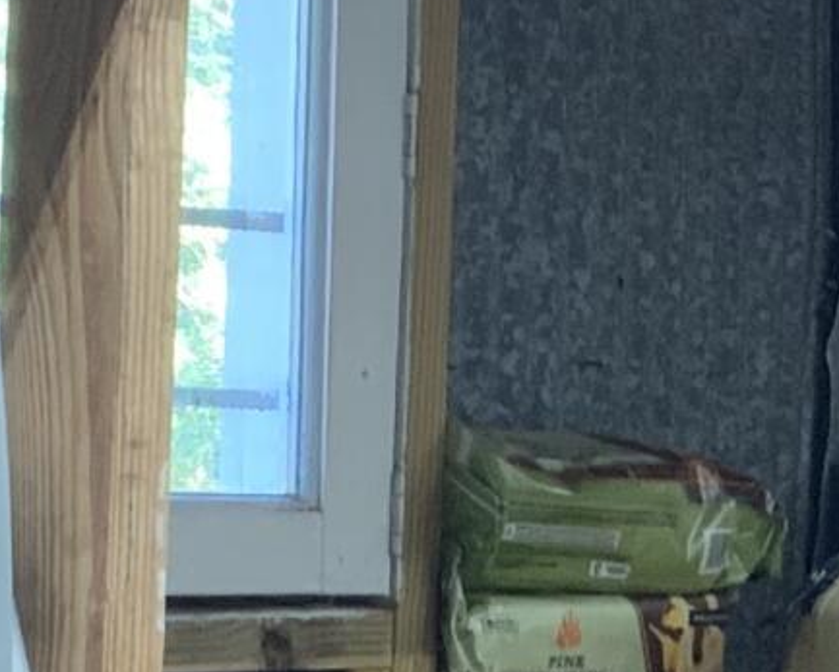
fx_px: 4870
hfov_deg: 9.8
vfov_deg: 7.9
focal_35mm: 196
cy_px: 629
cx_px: 868
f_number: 1.8
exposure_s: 1/60
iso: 80
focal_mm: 3
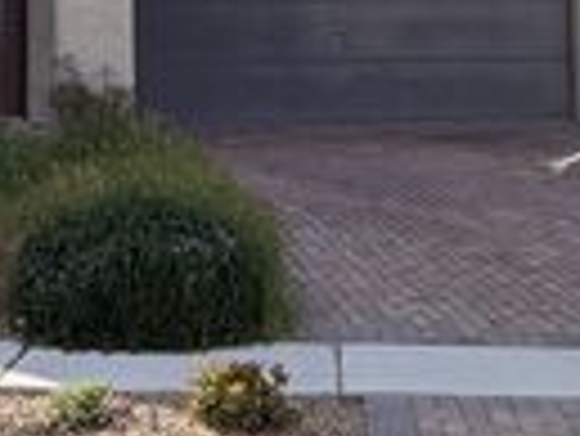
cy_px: -200
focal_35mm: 93
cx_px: 103
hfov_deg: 20.8
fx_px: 1560
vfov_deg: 14.9
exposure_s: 1/3425
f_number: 1.78
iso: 80
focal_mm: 6.76
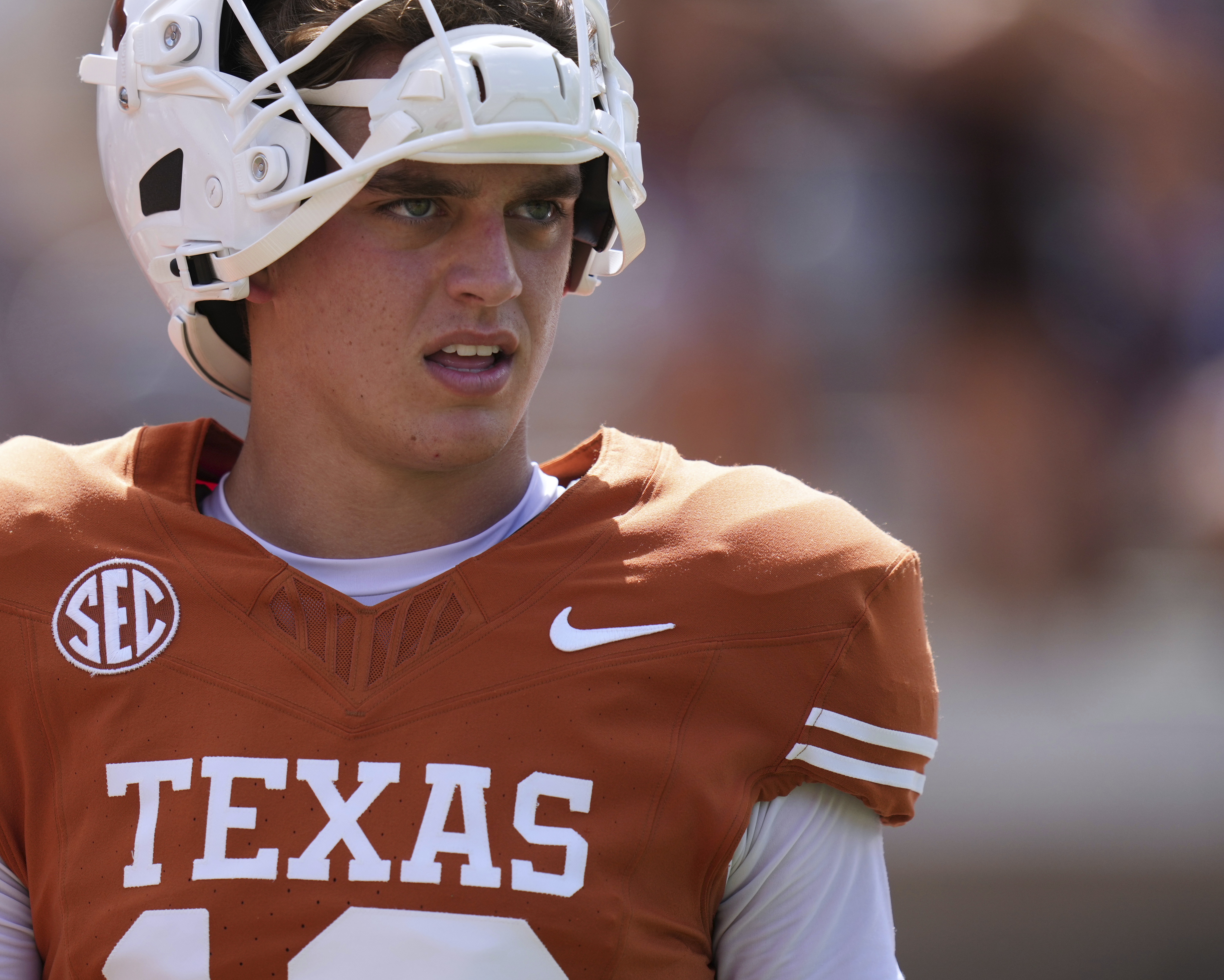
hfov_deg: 3.4
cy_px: 413
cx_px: 348
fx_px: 20504
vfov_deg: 2.7
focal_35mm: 566
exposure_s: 1/2500
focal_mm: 400
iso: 250
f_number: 2.8
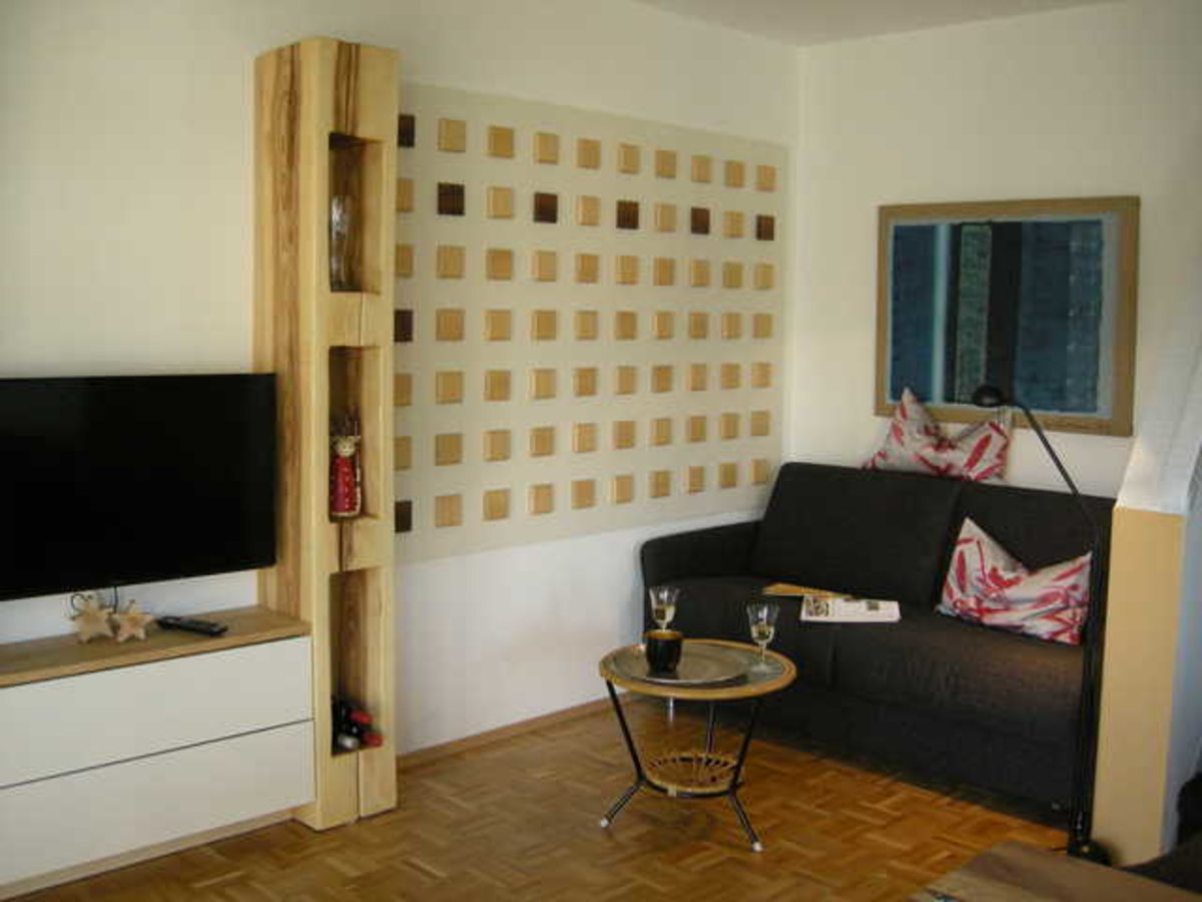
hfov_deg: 51.4
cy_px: 451
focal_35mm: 36
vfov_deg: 39.7
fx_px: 1250
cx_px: 601
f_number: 2.7
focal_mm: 7.5
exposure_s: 1/61
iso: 315
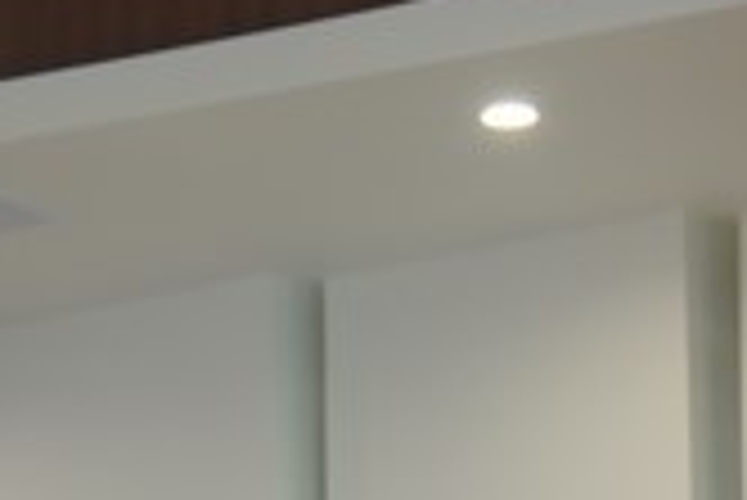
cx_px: 22
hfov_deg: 9.0
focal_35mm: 227
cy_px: 696
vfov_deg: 6.0
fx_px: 4714
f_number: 5.6
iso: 1250
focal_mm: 58
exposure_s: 1/125
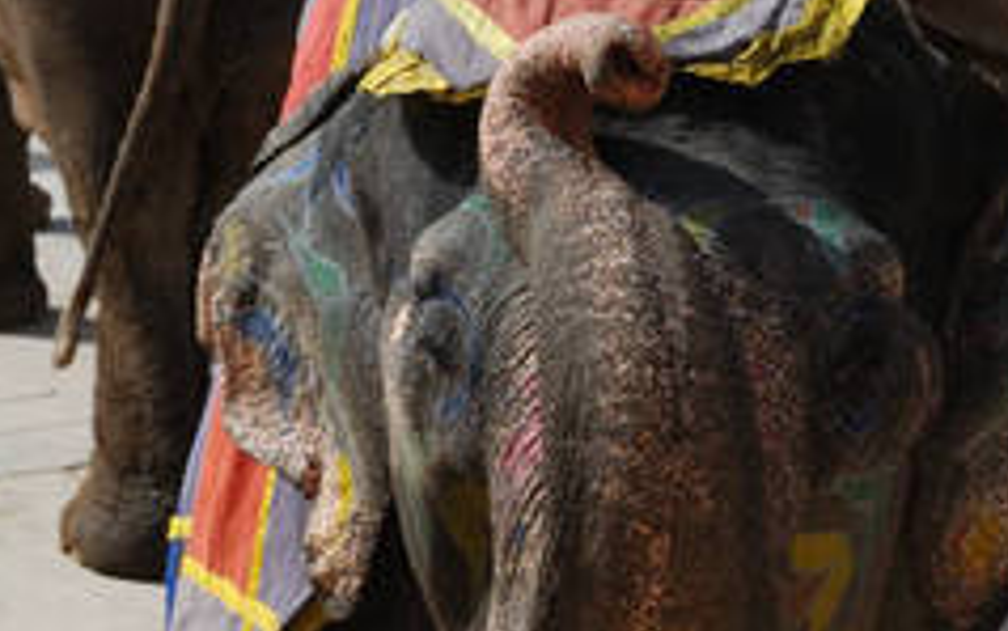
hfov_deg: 11.6
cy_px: -322
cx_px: 839
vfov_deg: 7.2
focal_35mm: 180
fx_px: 4947
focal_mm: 40
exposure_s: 1/320
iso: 100
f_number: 6.3
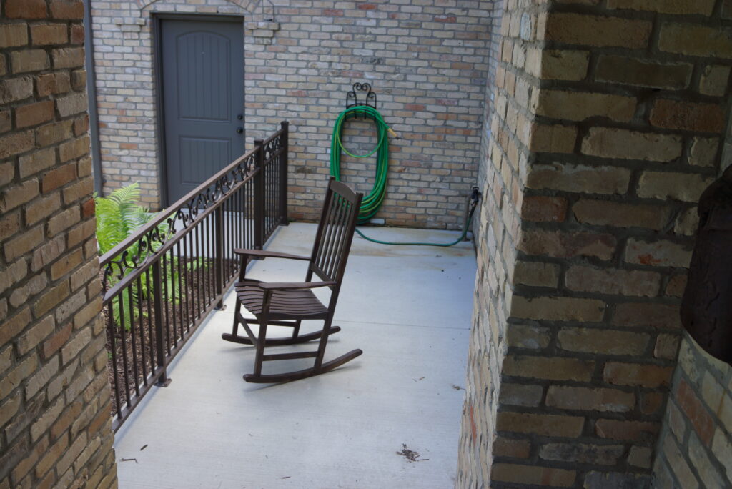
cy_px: 244
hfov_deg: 57.2
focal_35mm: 33
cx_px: 366
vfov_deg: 40.0
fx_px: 671
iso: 100
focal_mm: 22
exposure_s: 1/100
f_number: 5
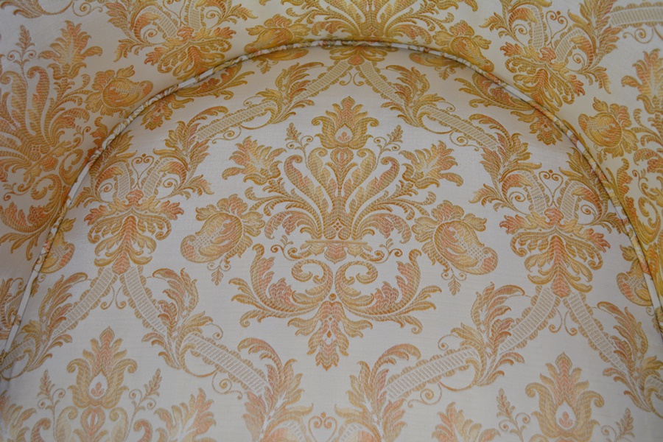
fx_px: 829
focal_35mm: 45
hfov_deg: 43.6
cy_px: 221
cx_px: 332
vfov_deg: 29.9
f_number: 4.5
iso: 500
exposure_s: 1/60
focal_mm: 30
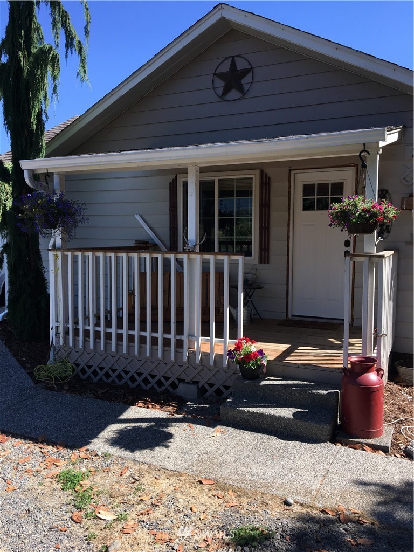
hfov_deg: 48.2
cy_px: 276
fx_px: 462
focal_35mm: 29
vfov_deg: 61.7
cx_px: 207
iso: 25
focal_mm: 4.15
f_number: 2.2
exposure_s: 1/810
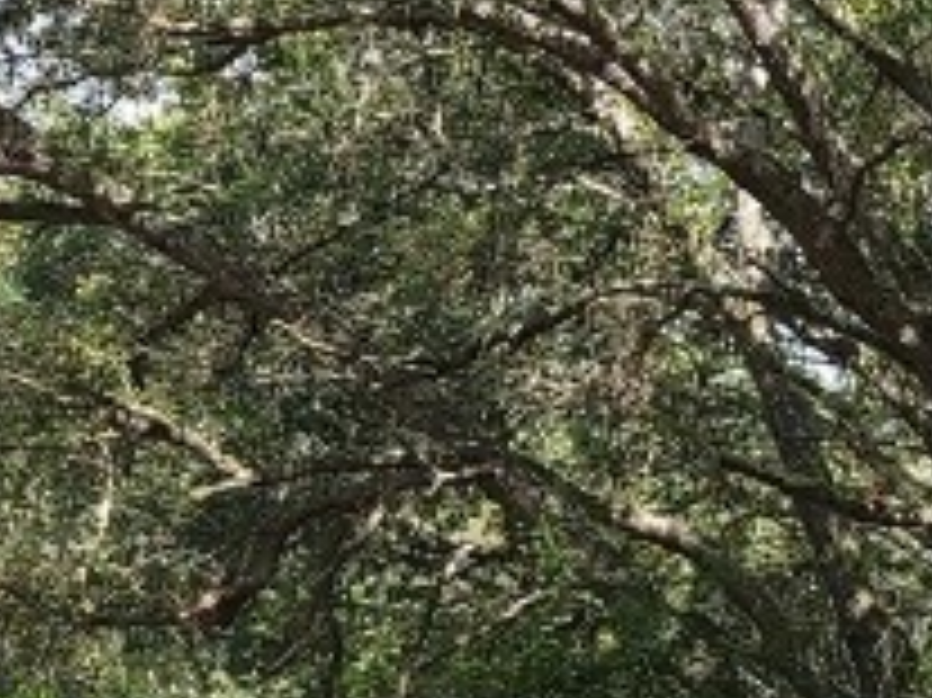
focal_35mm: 119
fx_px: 3202
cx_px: 1679
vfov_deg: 12.2
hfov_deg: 14.5
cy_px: 820
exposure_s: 1/147
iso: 16
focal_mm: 6.7
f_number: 1.8
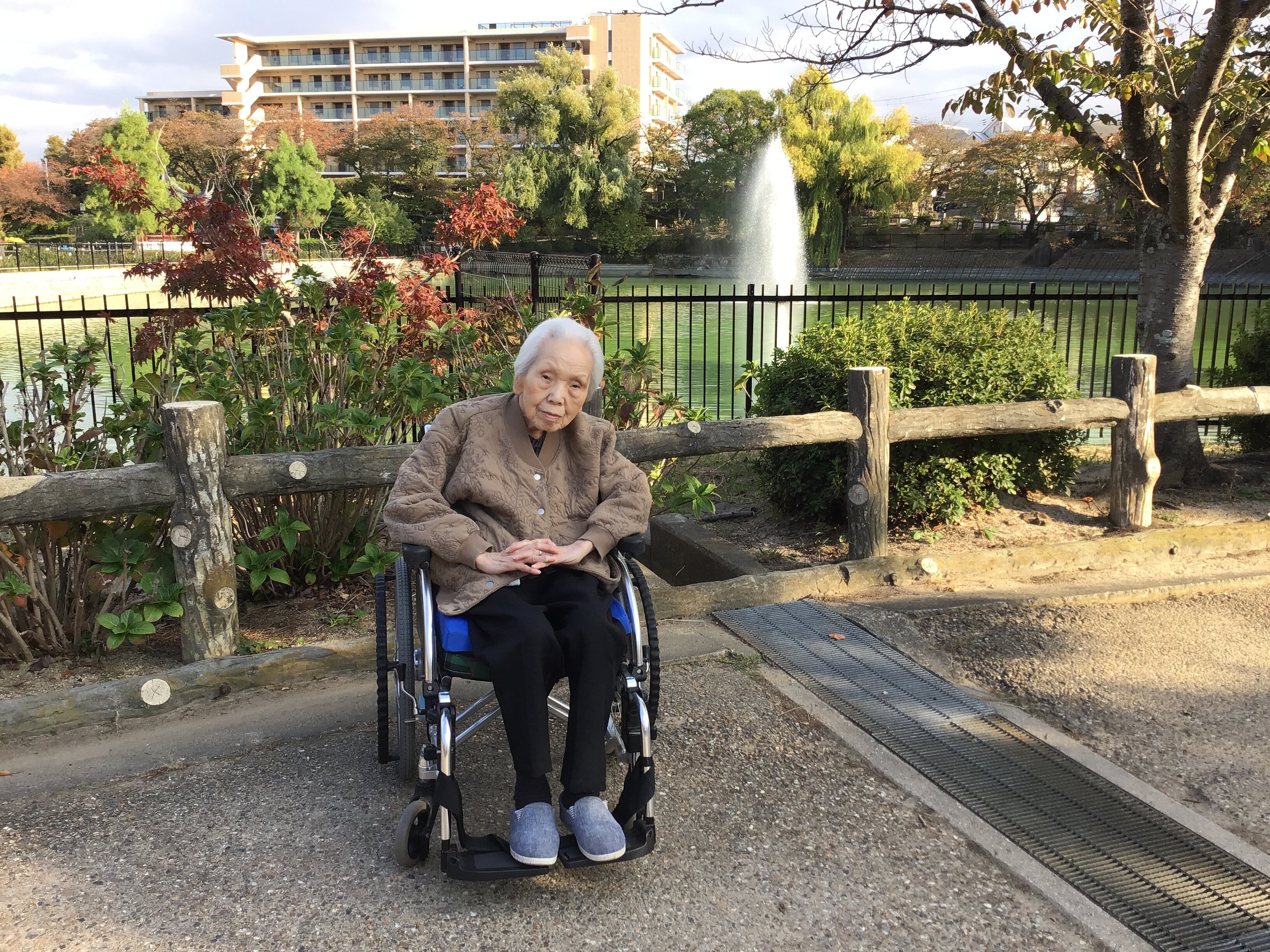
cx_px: 635
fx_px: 1137
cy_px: 476
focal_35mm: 31
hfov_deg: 58.4
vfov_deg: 45.4
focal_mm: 3.3
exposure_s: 1/245
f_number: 2.4
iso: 25
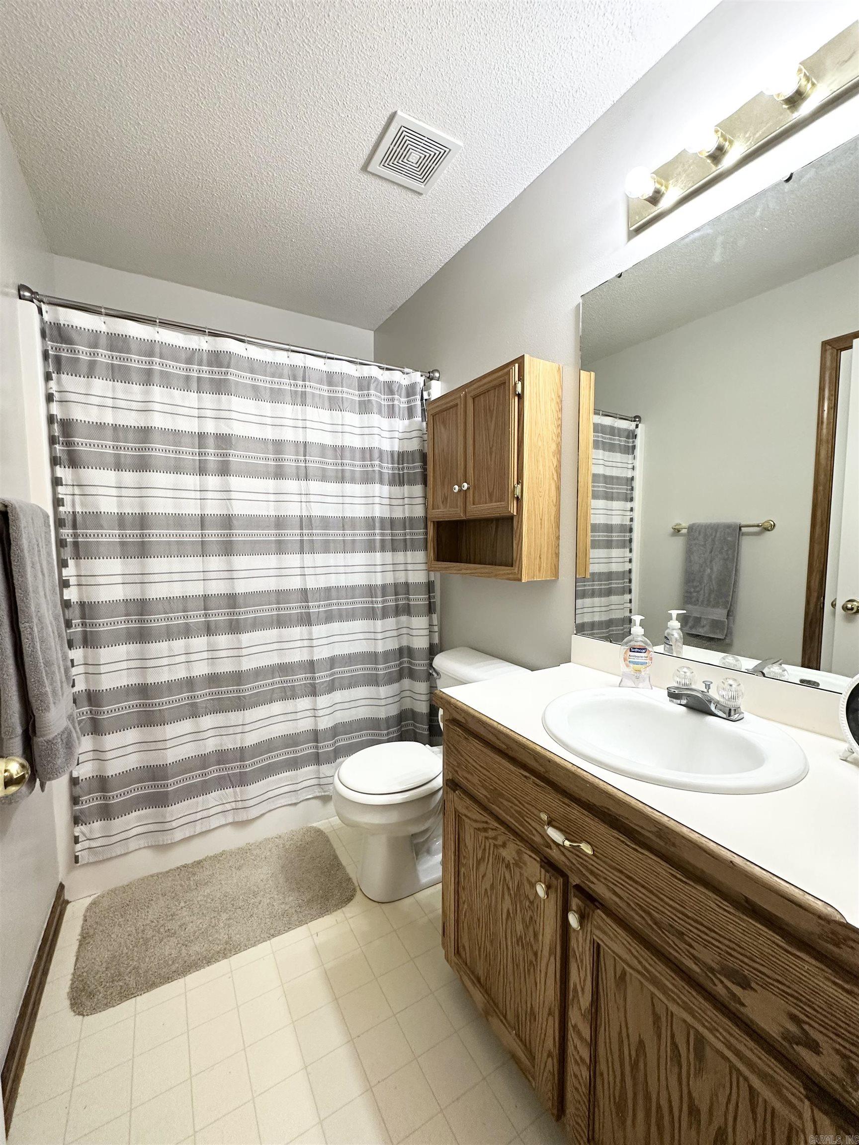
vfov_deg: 102.1
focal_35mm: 14
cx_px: 430
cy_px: 572
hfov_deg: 85.7
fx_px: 463
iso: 200
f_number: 2.2
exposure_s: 1/120
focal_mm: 2.22
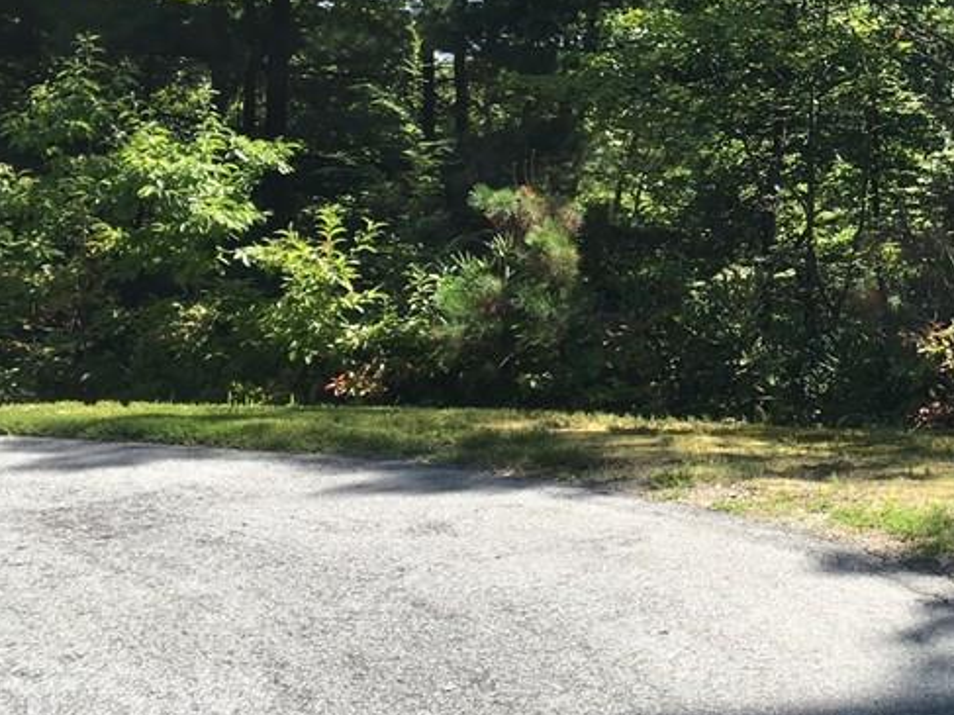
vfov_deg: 23.2
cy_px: 39
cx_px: 932
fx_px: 1681
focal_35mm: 61
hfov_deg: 29.8
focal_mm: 4.15
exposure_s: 1/478
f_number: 2.2
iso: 25
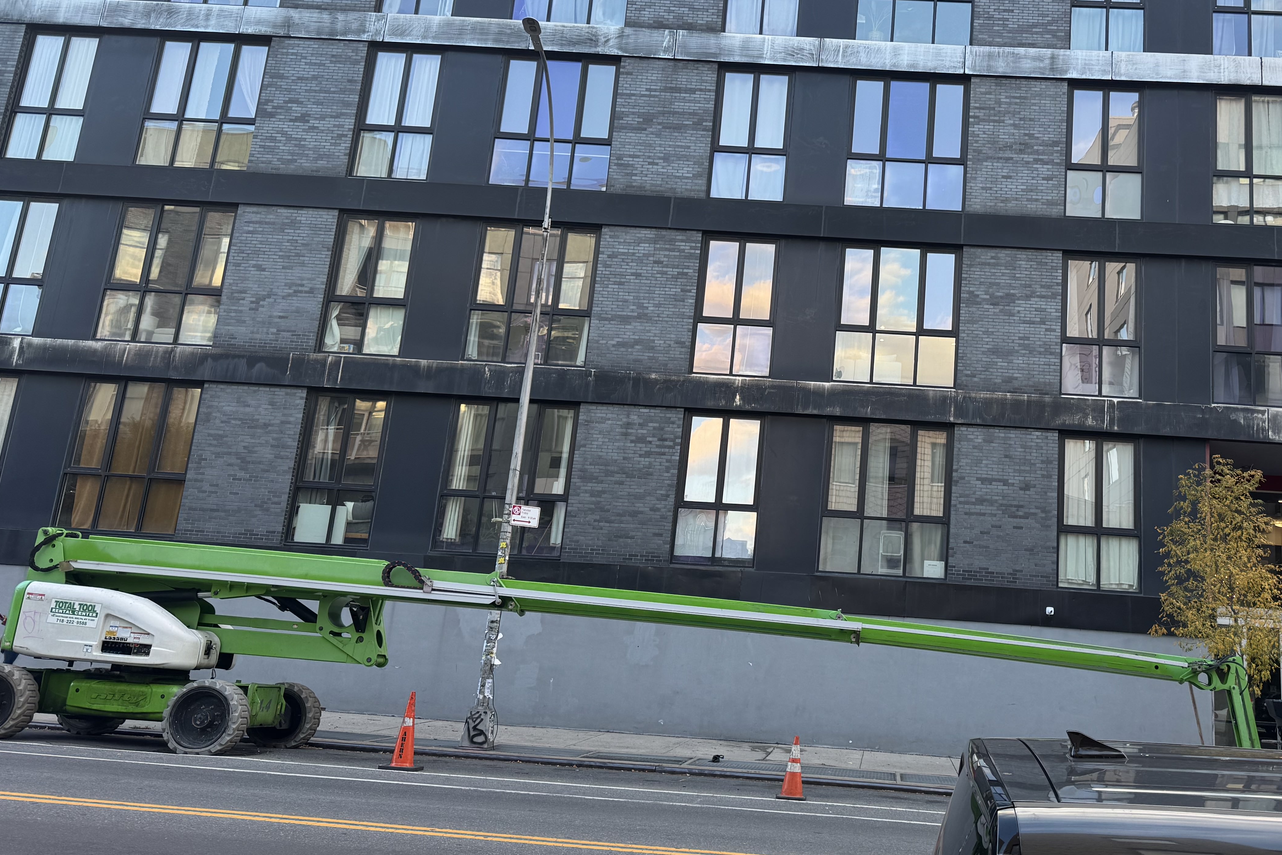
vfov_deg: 38.8
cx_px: 861
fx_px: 1211
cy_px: 361
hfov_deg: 54.6
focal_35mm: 34
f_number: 1.78
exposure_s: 1/244
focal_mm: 6.76
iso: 64
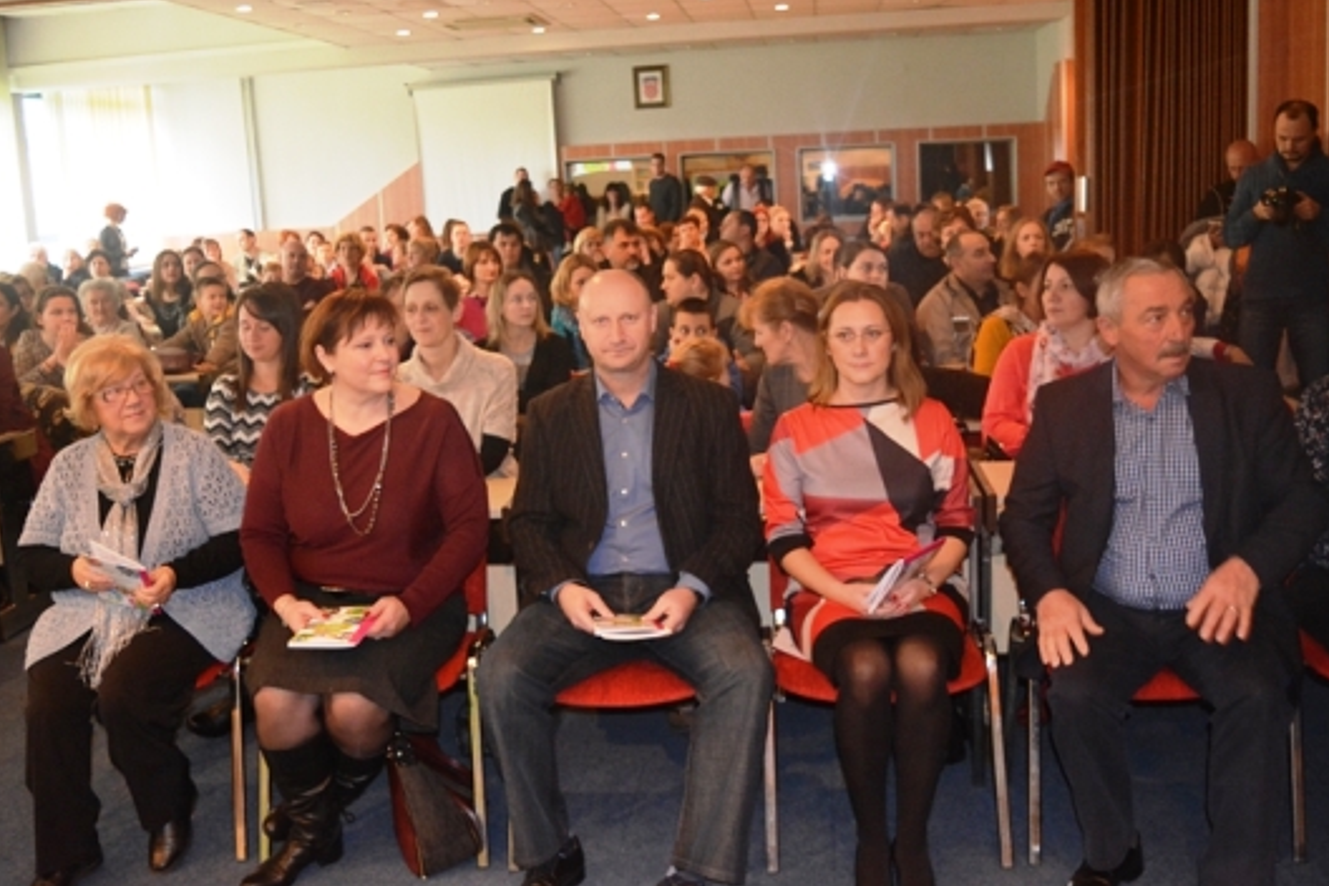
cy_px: 439
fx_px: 1423
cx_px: 657
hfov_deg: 50.1
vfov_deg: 34.6
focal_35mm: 39
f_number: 3.8
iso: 2500
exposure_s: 1/60
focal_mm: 23
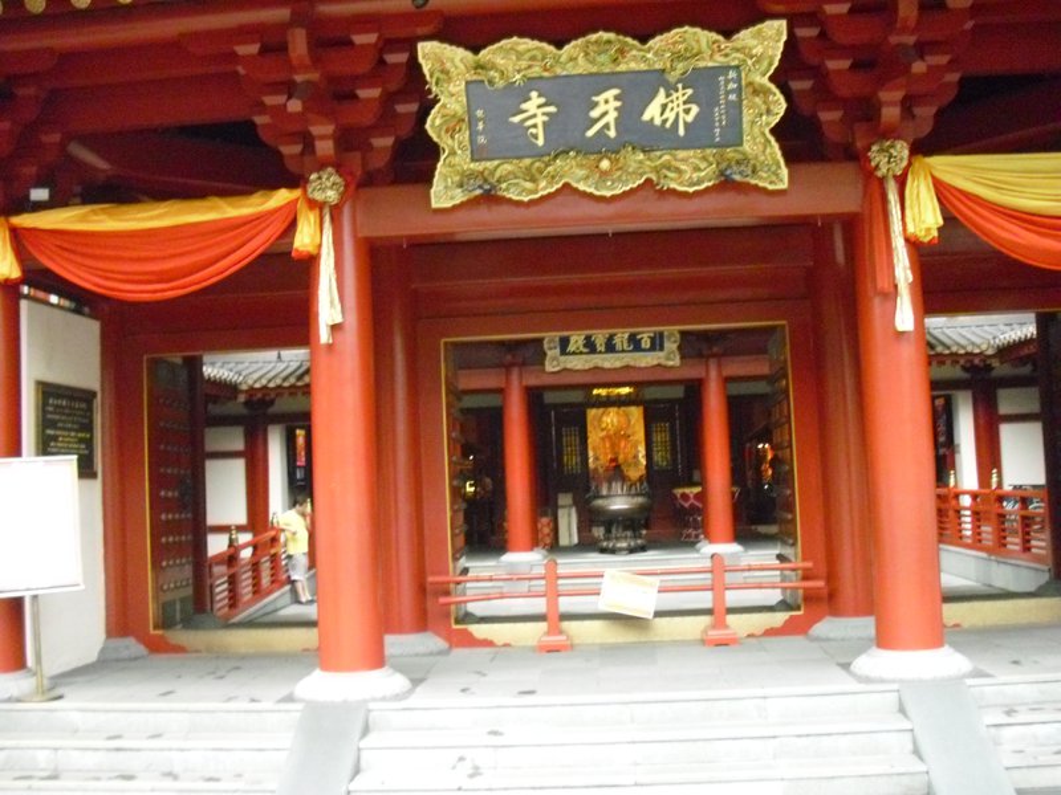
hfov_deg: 49.0
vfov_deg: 37.7
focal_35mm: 38
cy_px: 398
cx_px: 530
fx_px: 1165
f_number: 2.8
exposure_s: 1/100
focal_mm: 6.2
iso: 800
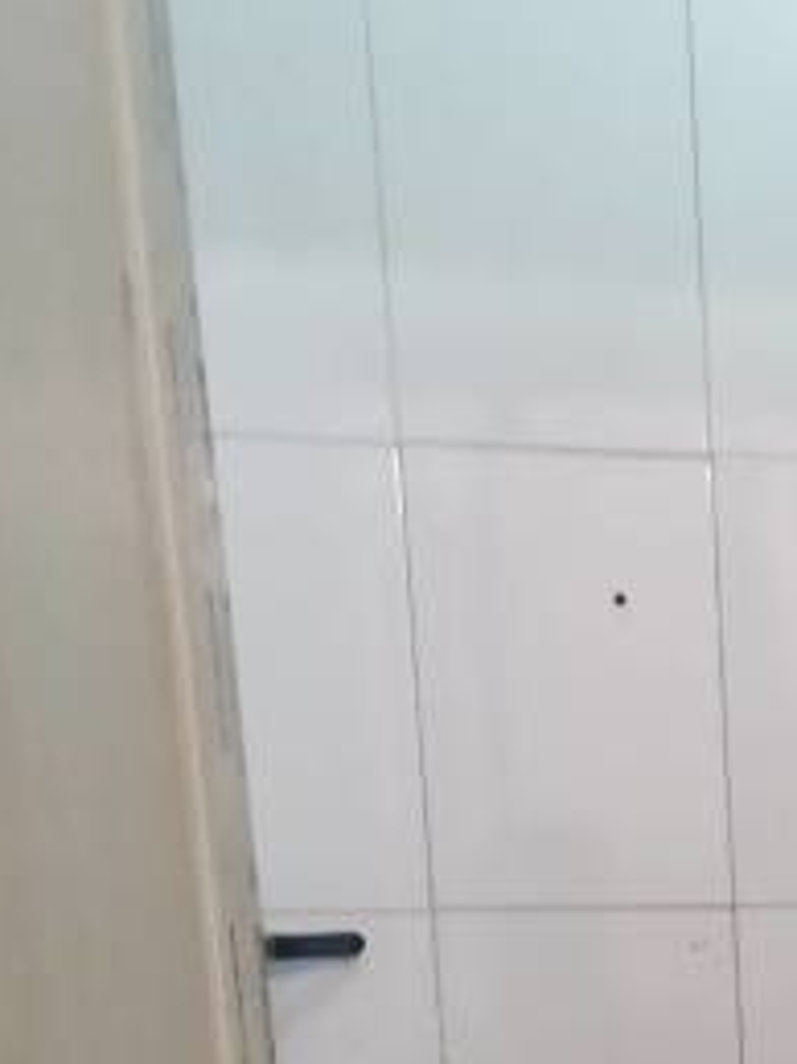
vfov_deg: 24.7
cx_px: 1163
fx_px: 2151
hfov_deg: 18.7
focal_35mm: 70
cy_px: 1325
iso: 640
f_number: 2.2
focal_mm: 2.26
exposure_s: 1/20
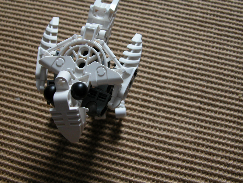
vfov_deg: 34.3
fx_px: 295
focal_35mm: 42
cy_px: 79
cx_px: 109
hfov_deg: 44.7
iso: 100
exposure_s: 1/4.6
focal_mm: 9.5
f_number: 2.8
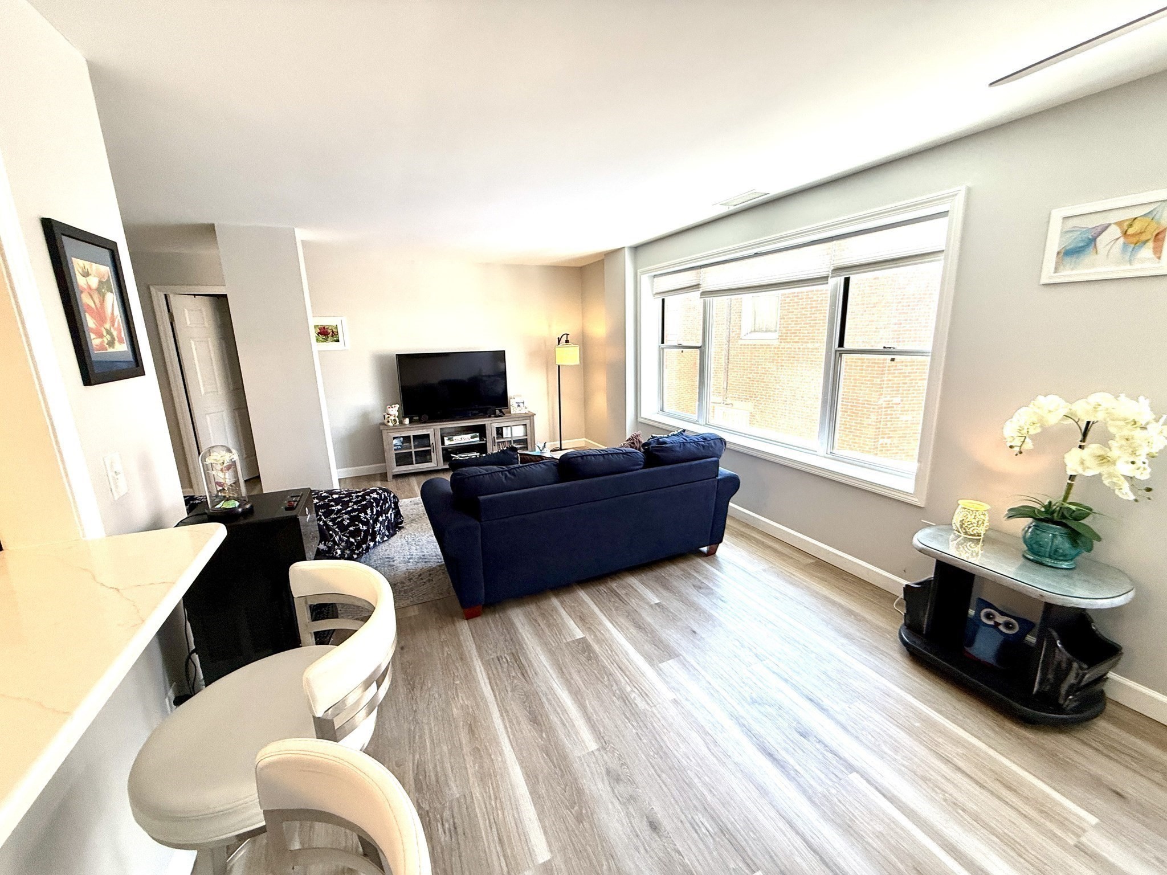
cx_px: 584
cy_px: 438
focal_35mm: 14
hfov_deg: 102.1
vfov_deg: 85.7
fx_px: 472
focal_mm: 2.22
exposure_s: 1/120
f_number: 2.2
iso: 125
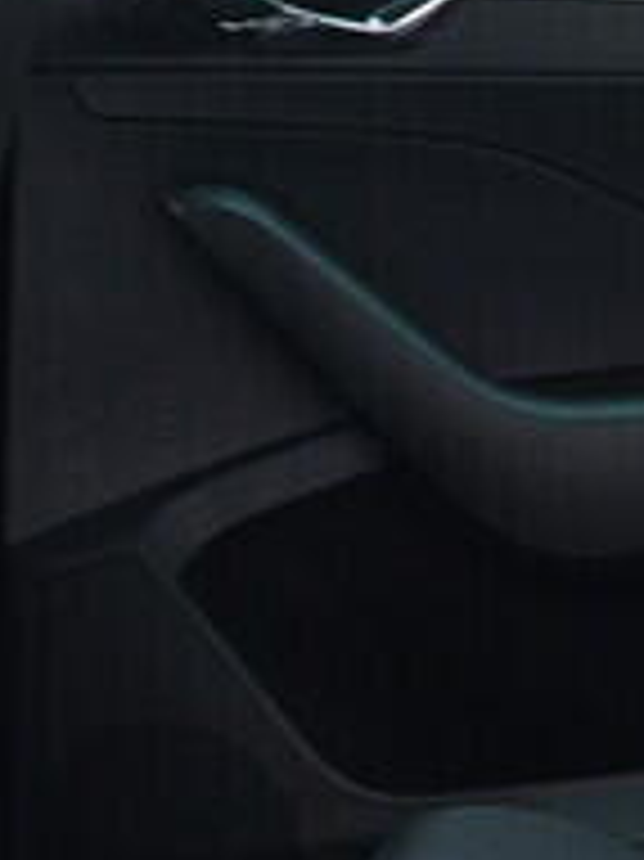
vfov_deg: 10.6
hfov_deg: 7.9
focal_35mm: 186
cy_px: 462
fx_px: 4619
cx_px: 752
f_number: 2.8
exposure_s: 1/40
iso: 320
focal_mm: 24
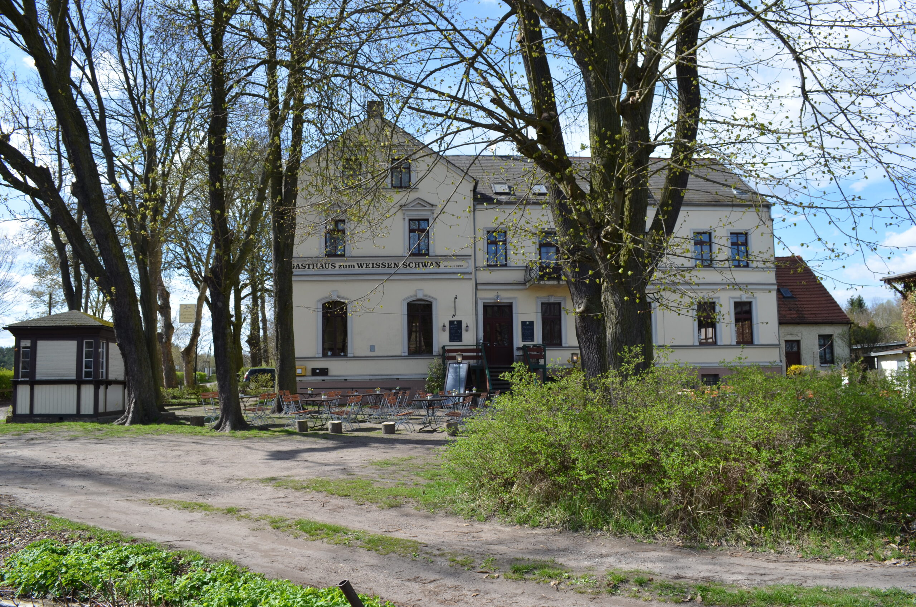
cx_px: 458
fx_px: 686
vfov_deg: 47.7
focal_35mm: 27
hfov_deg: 67.5
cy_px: 304
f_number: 8
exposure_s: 1/250
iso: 160
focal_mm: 18
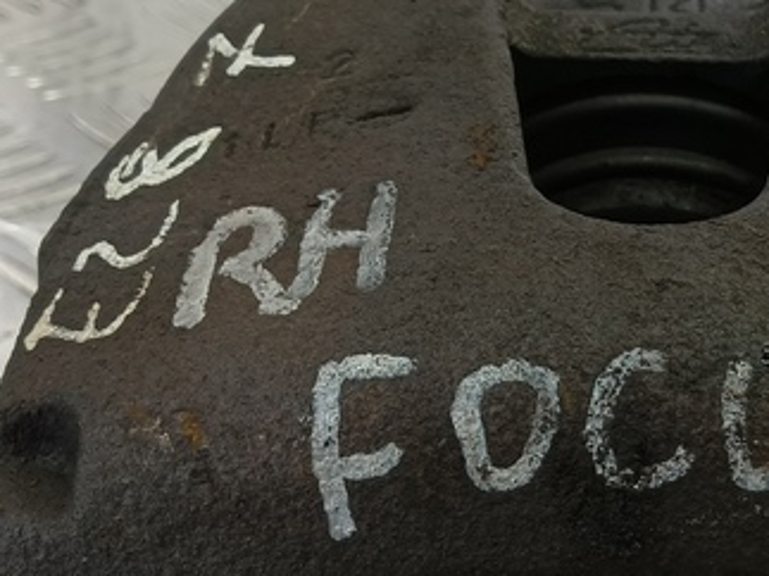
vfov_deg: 20.0
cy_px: 419
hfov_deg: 26.0
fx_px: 1621
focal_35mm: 73
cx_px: 652
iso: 103
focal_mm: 4.11
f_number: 1.6
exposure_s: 1/50
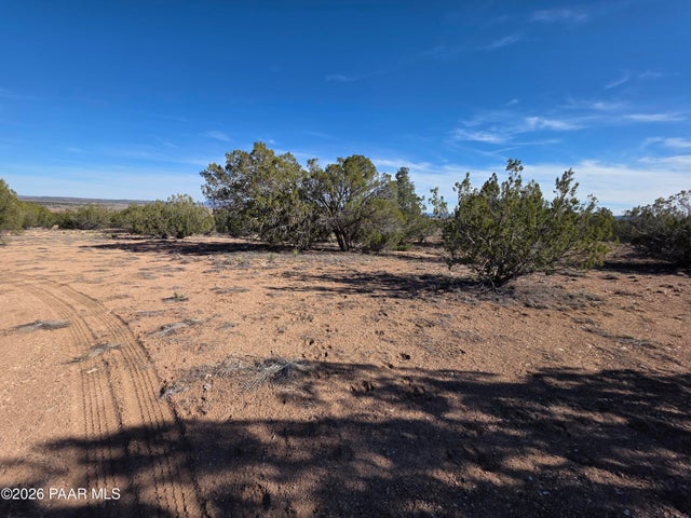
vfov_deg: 89.9
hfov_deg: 106.2
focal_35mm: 13
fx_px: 260
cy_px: 259
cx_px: 346
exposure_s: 1/2252
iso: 40
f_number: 1.9
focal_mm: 2.2
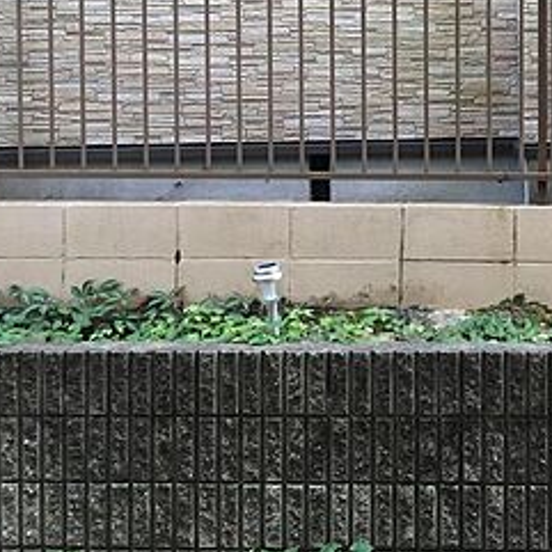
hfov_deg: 24.5
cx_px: 520
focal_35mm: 68
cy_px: 41
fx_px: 1227
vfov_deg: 24.5
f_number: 2.2
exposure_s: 1/120
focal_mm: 4.15
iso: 32
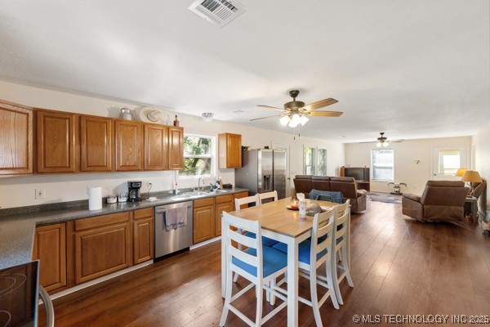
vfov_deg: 78.8
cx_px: 245
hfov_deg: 101.9
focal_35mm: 15
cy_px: 164
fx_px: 199
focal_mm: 14.6
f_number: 2.8
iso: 400
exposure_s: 1/60
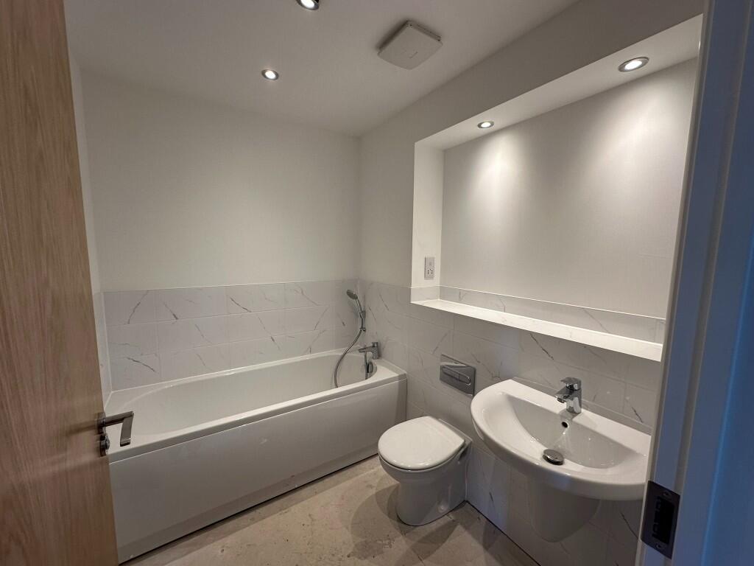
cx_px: 377
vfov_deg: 85.7
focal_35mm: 14
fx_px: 305
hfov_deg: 102.1
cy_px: 283
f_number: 2.2
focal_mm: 2.22
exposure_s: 1/100
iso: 80
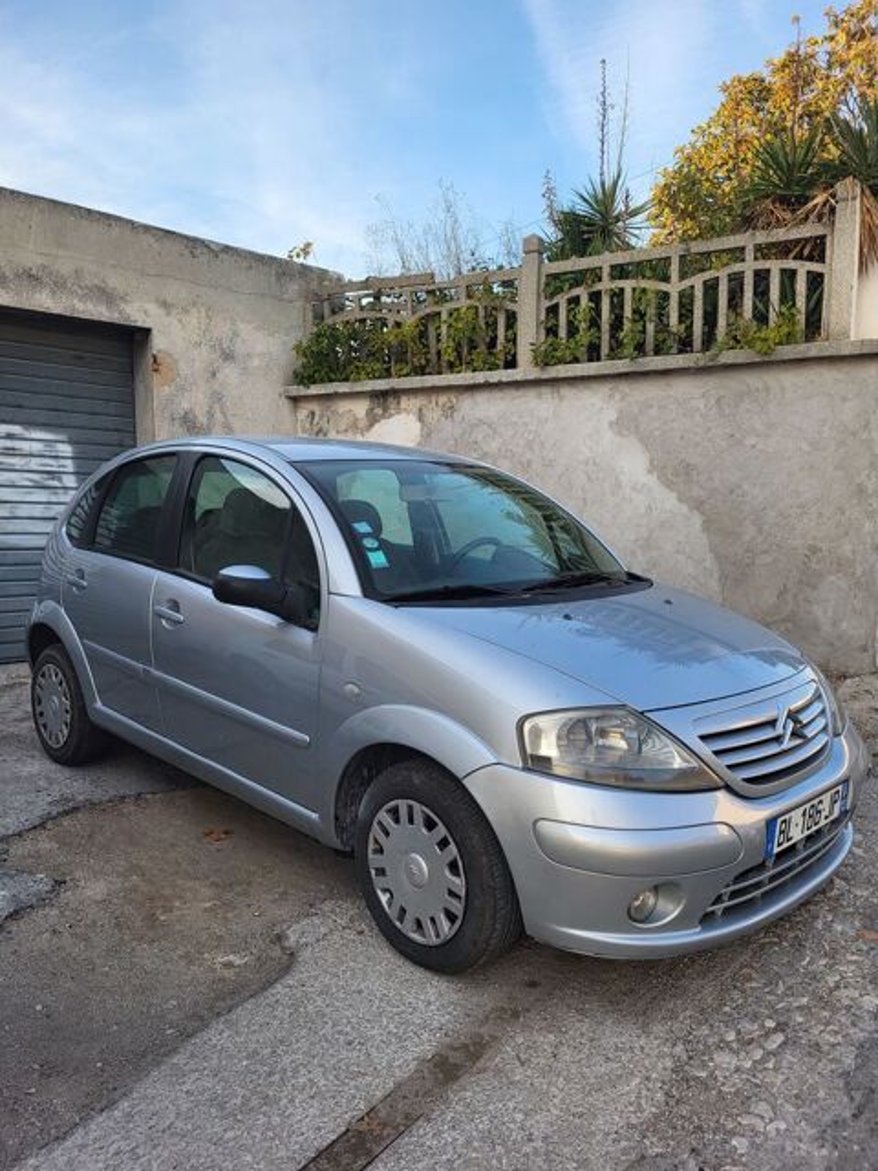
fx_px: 879
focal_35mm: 26
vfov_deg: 67.3
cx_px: 439
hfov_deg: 53.1
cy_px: 586
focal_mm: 5.4
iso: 40
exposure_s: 1/322
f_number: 1.8
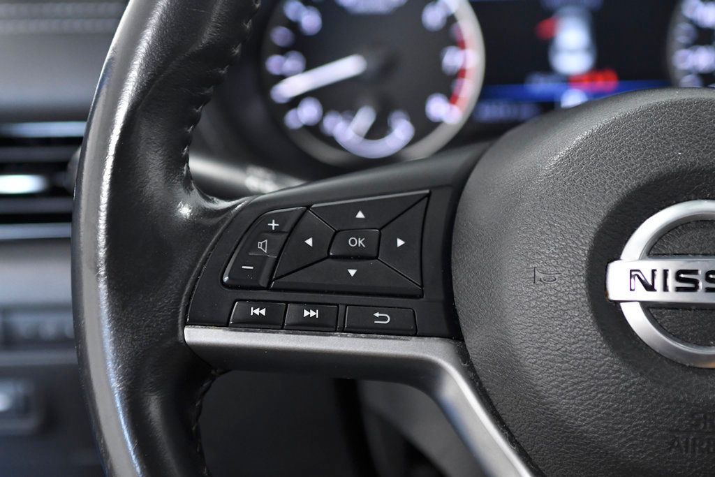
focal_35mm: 78
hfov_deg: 26.0
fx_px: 1549
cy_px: 238
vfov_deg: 17.5
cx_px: 358
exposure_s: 1/250
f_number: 3.5
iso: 2500
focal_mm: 52
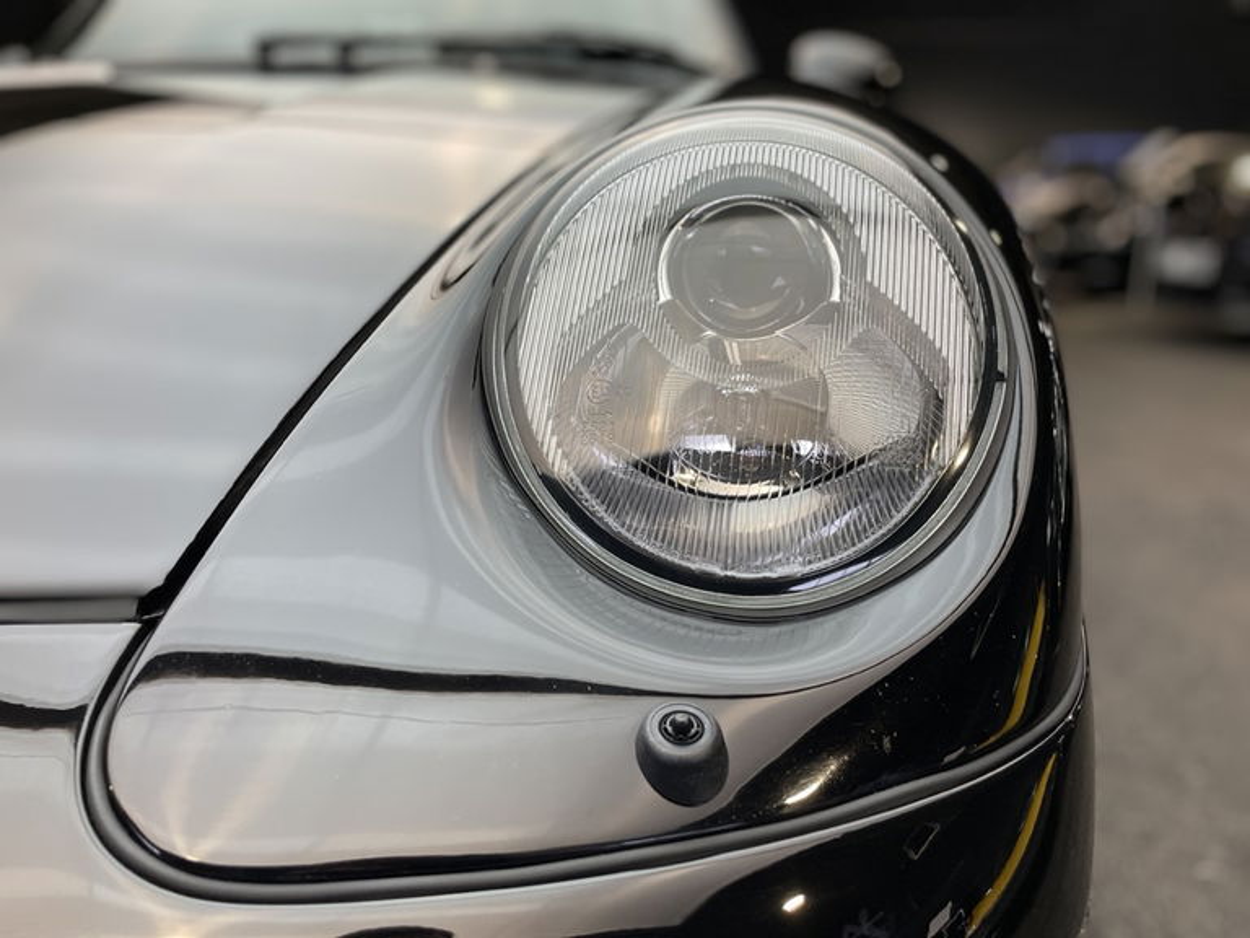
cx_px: 625
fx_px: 939
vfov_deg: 53.1
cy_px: 469
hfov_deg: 67.3
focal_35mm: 26
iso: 80
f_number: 1.6
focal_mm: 4.2
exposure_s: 1/100
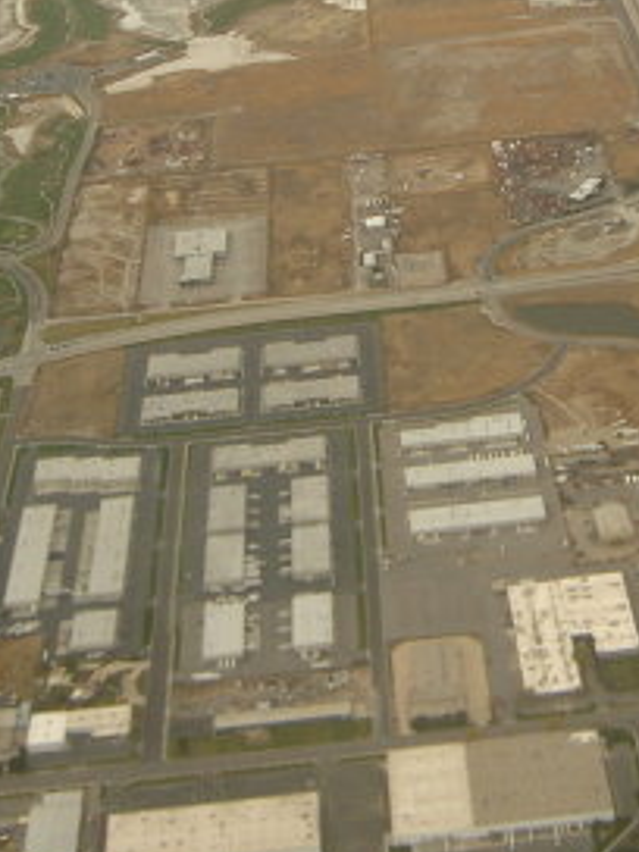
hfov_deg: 18.2
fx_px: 1969
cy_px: 194
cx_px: 567
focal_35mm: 80
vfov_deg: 24.1
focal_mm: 5.6
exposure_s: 1/125
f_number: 4.7
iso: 50
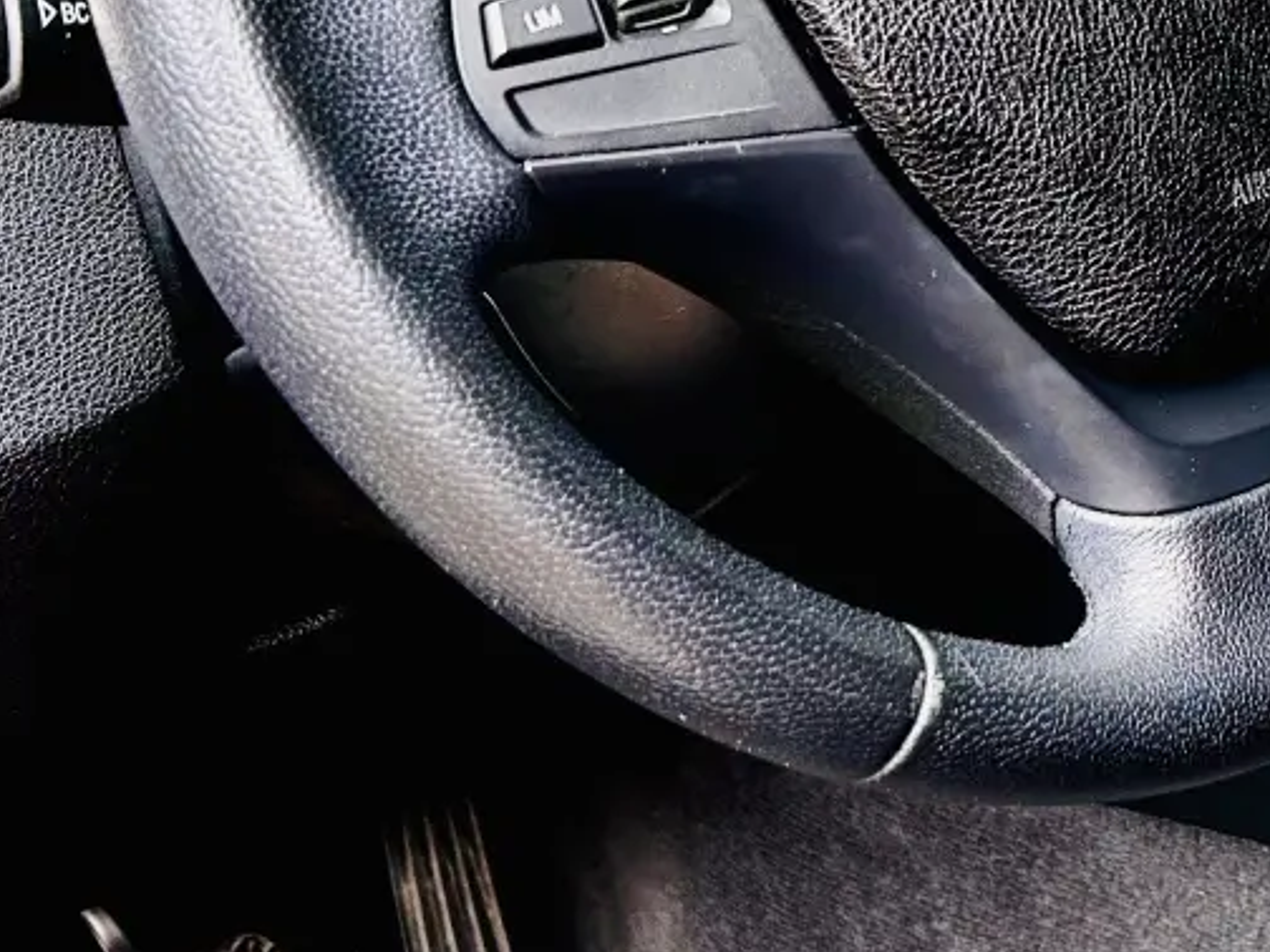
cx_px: 1441
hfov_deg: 26.7
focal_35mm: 66
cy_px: -30
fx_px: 2421
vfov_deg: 21.4
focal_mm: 5.7
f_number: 1.5
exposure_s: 1/60
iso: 160
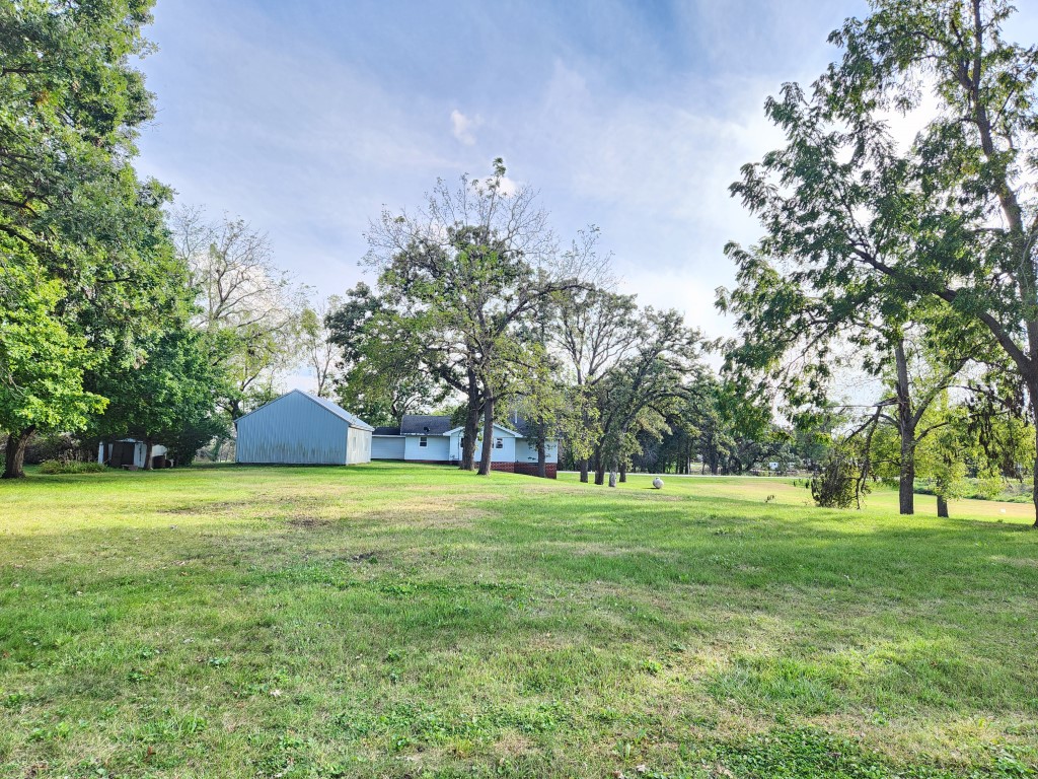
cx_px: 519
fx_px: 690
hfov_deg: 73.9
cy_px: 390
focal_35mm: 23
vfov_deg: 58.9
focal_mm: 5.4
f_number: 1.8
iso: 25
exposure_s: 1/180
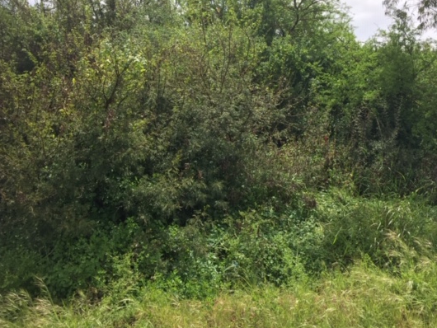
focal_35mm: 35
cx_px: 246
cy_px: 139
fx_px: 442
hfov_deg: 52.5
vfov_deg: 40.6
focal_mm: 4.15
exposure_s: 1/1276
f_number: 2.2
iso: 32
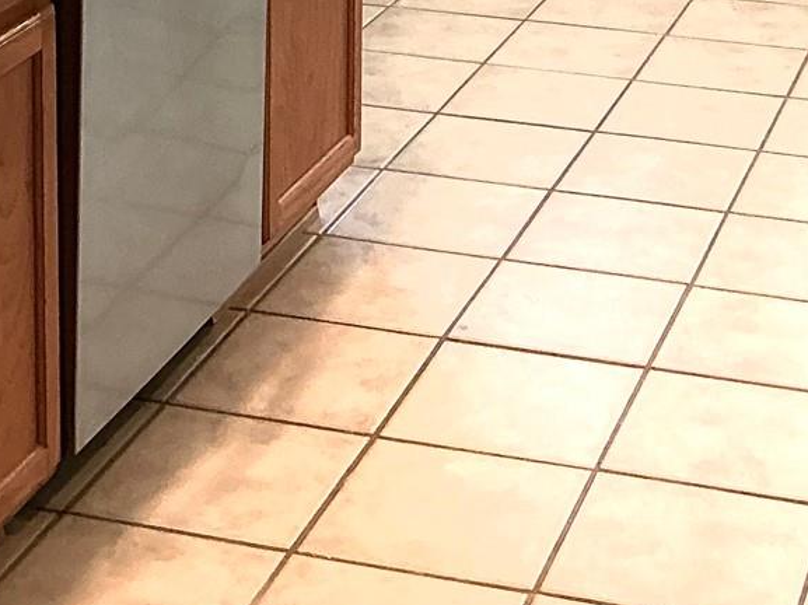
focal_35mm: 103
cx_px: 497
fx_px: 2403
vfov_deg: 13.2
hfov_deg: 19.1
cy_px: -405
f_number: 1.8
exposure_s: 1/60
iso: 40
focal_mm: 3
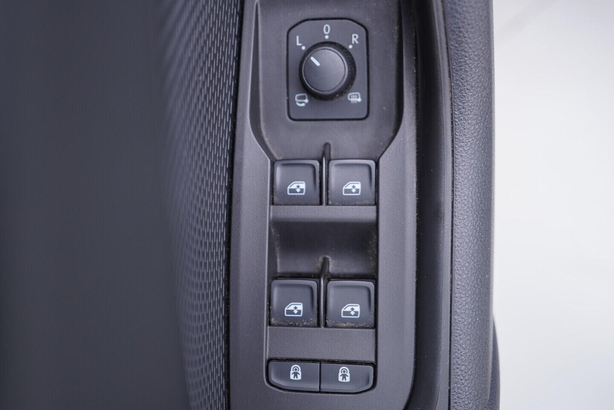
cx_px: 307
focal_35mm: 36
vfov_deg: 36.9
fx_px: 614
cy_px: 205
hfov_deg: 53.1
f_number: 2.8
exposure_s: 1/40
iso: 200
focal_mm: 24
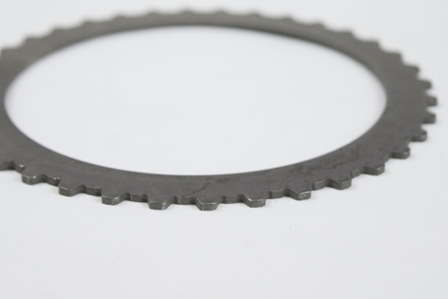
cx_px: 188
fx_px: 1183
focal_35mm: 95
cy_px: 106
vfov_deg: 14.4
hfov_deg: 21.4
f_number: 5.3
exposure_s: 1/60
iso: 1400
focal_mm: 48
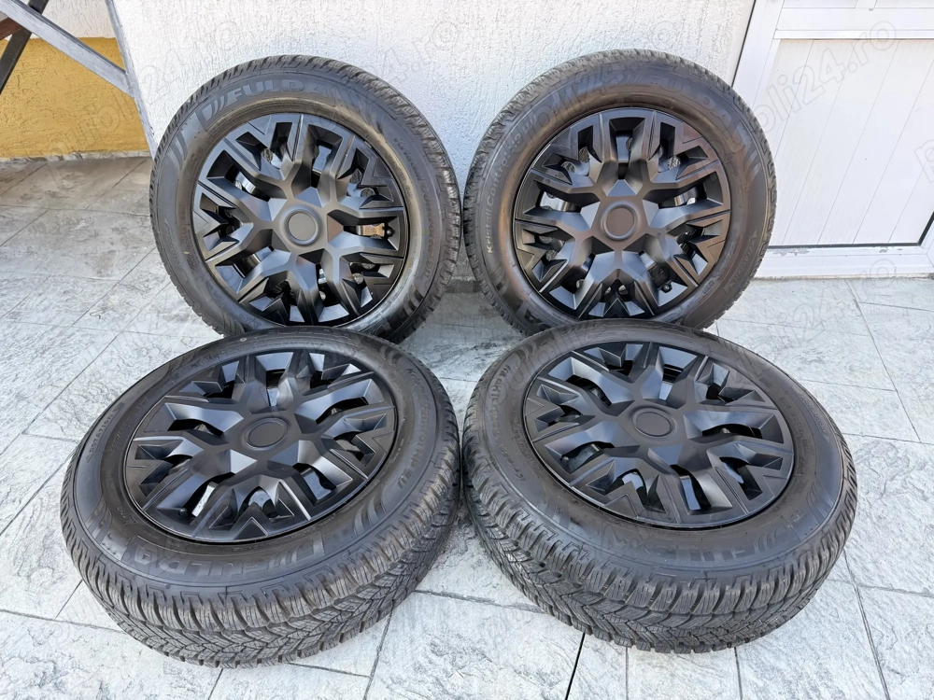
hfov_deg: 71.6
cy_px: 350
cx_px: 467
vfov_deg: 56.8
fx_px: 648
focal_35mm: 24
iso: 100
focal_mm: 6.76
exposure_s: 1/261
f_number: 1.78
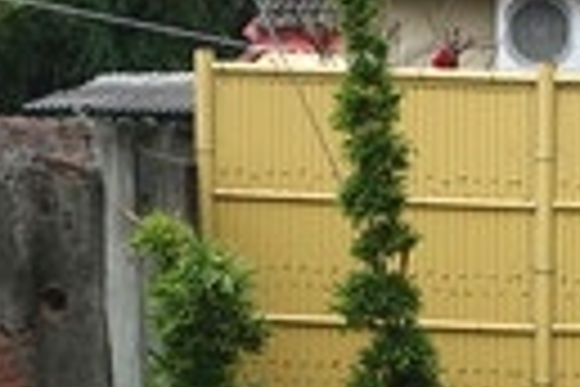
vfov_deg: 7.7
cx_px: 683
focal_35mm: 174
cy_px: 641
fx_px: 2803
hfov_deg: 11.6
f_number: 5.6
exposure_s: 1/400
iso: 125
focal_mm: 10.4
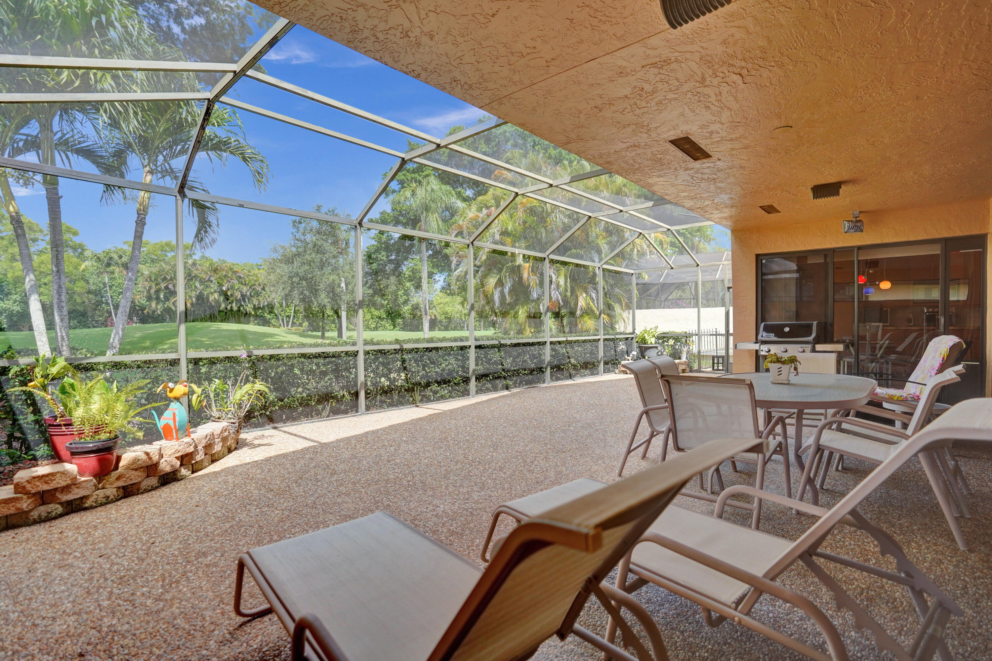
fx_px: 441
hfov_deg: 96.7
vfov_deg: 73.7
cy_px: 330
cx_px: 496
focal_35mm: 16
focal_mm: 16
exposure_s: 1/4000
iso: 800
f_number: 2.8
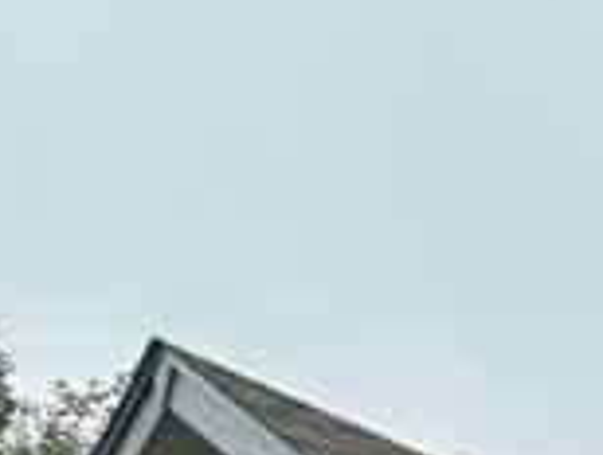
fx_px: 1623
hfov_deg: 13.9
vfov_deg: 11.1
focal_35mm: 93
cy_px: 1318
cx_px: 1488
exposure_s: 1/729
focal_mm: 2.22
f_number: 2.2
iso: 40
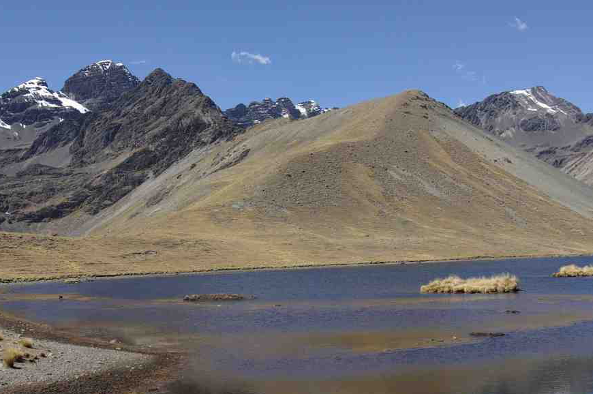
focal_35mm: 54
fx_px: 882
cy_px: 215
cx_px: 258
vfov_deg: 25.2
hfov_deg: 37.1
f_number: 8
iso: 100
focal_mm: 31
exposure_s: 1/180
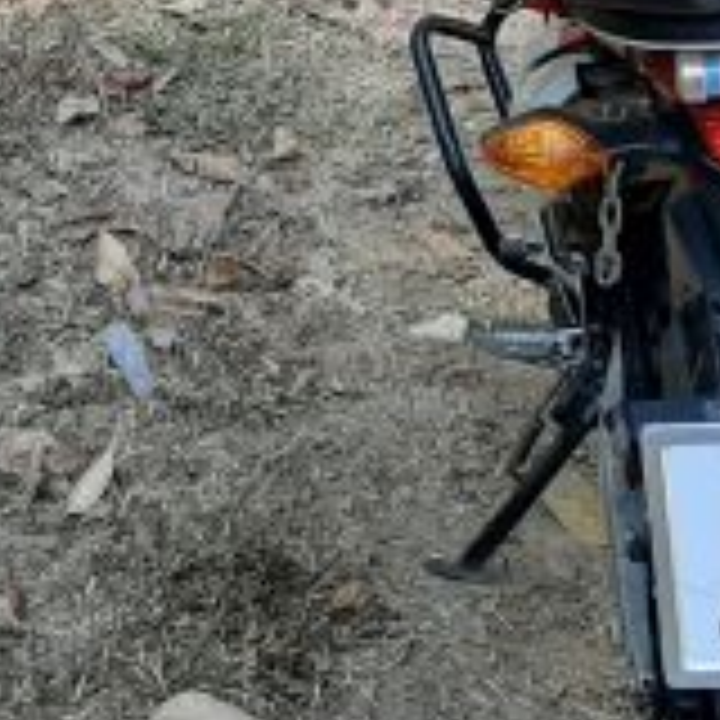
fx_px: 2706
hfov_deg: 14.9
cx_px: 22
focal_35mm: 115
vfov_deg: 14.6
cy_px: -176
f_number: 1.7
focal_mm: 3.93
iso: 40
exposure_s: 1/300
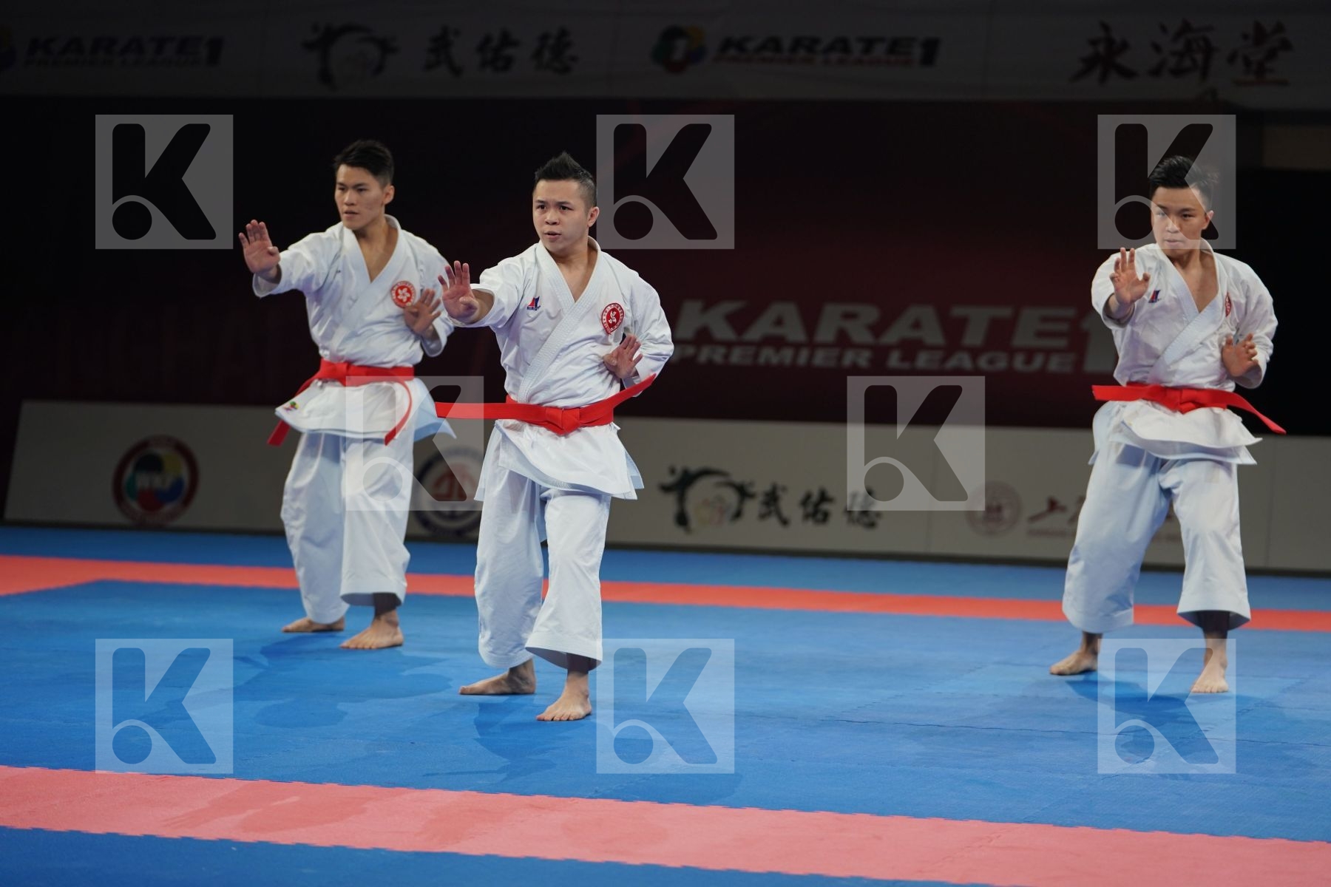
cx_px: 666
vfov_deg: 12.5
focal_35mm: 110
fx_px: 4067
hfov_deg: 18.6
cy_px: 444
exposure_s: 1/500
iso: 640
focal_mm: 110
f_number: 2.8
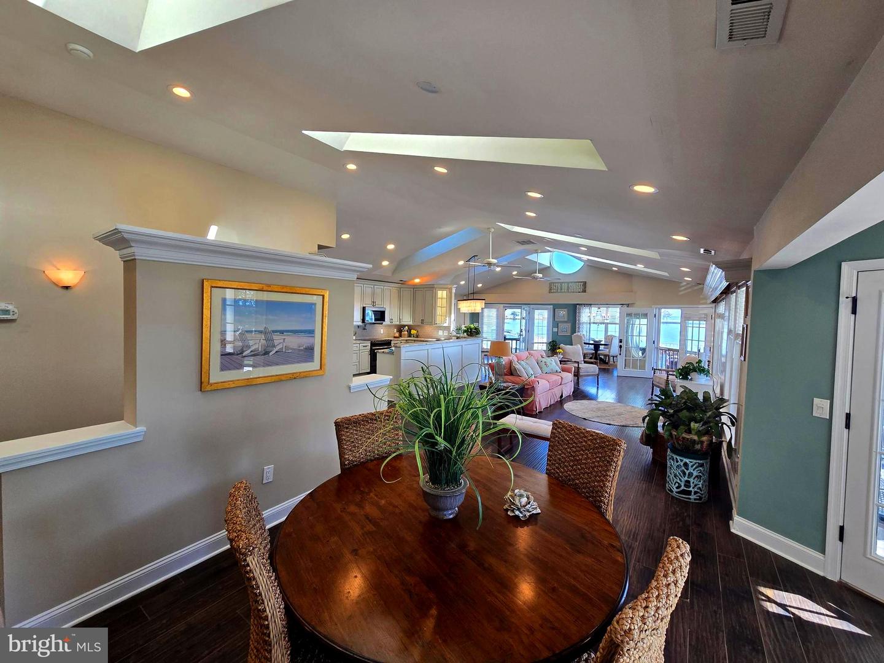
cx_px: 442
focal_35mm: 13
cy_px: 332
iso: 80
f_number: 2.2
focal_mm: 2.2
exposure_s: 1/120
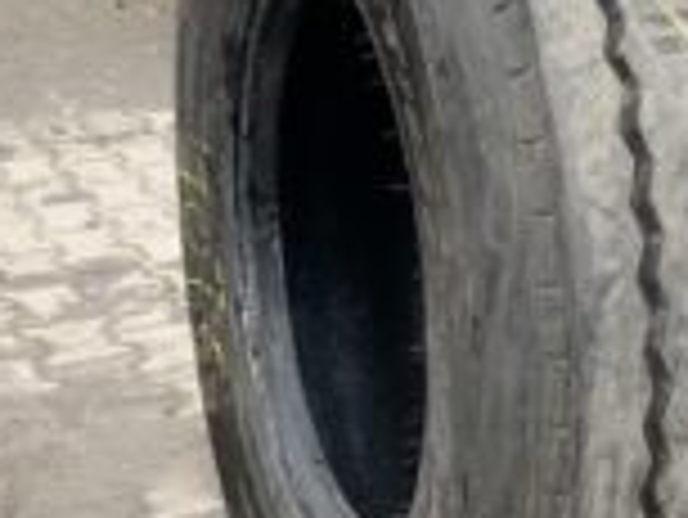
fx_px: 1452
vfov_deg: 20.2
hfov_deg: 26.2
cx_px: 549
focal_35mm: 73
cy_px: 250
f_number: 1.8
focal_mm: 4.25
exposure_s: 1/121
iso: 40
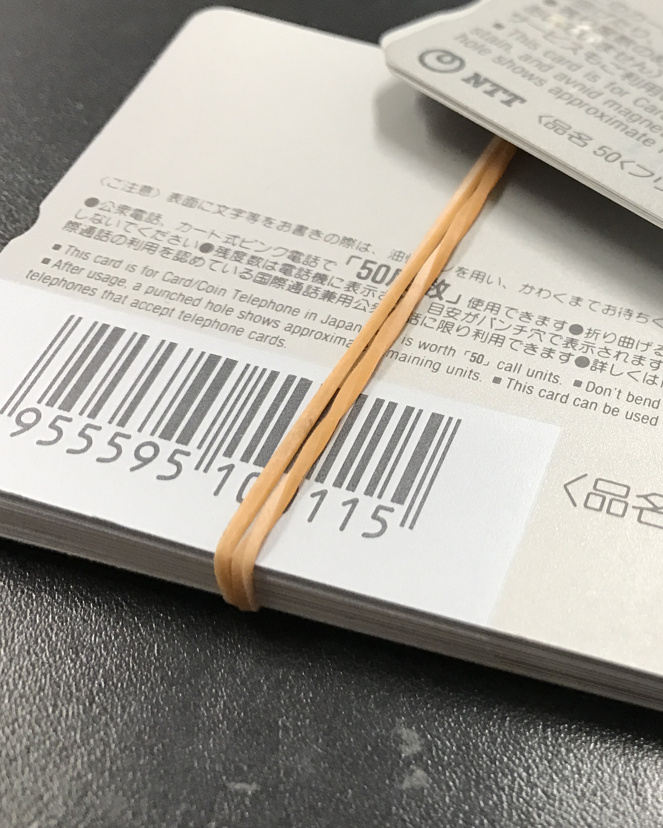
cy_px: 369
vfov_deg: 39.5
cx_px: 652
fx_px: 1153
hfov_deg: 30.0
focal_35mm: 47
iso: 40
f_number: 1.8
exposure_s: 1/30
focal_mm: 3.99
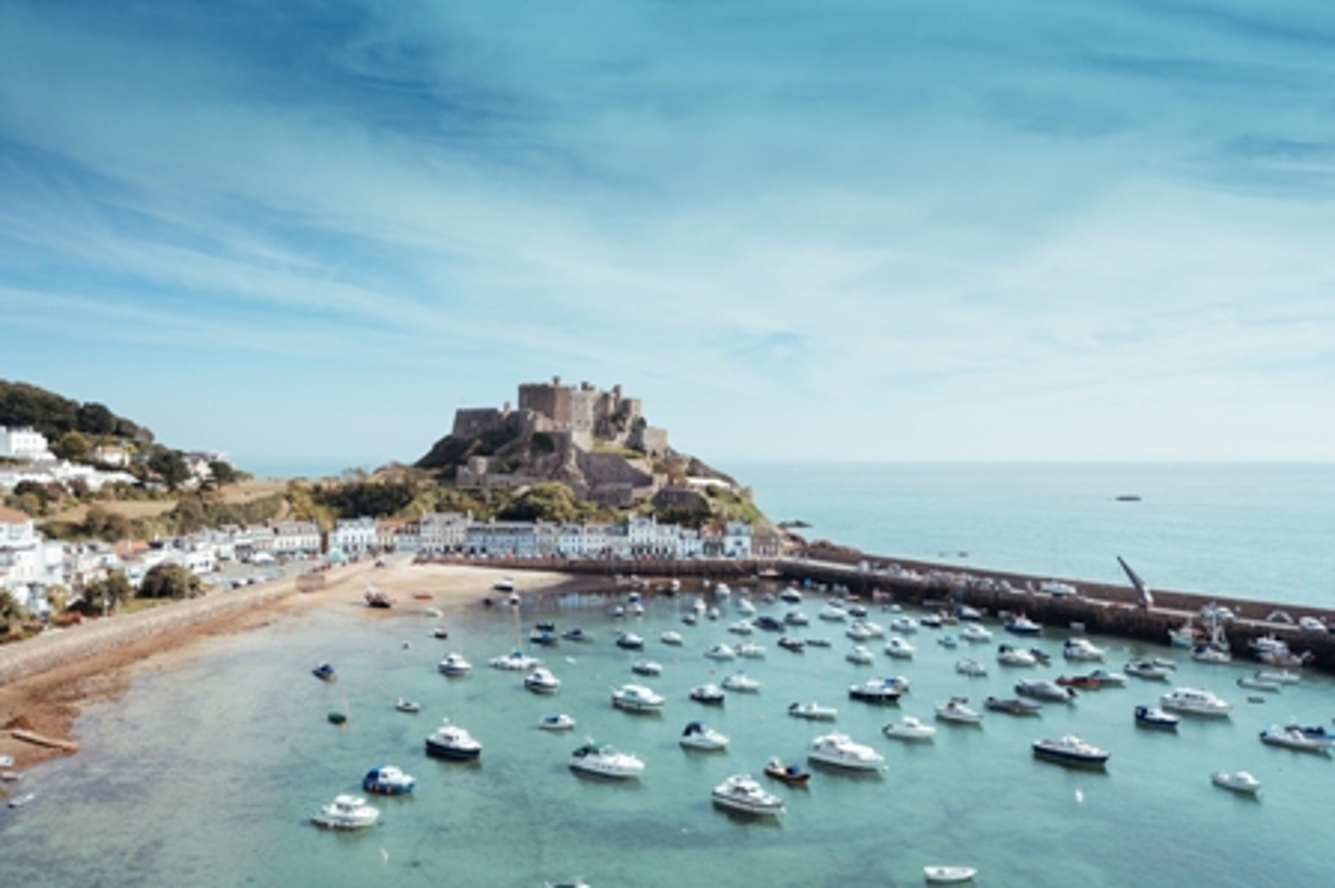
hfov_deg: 65.5
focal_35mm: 28
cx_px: 668
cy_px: 444
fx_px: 1038
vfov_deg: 46.3
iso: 100
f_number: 2.8
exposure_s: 1/120
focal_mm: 10.26
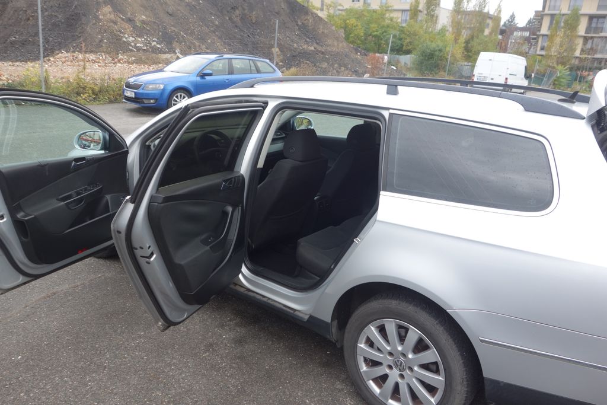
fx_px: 472
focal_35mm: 28
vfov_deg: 46.4
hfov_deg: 65.5
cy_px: 202
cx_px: 304
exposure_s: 1/100
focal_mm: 10.4
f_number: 4.5
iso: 125
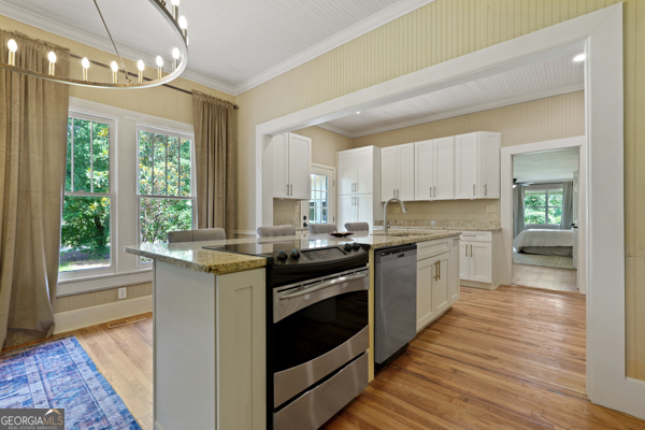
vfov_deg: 73.7
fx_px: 287
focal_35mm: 16
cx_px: 322
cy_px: 215
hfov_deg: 96.7
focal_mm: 16
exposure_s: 1/1.6
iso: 320
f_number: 9
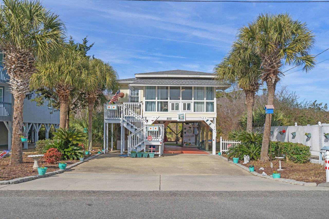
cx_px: 164
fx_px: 274
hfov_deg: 61.9
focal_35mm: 30
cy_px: 110
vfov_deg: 43.6
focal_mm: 30
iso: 250
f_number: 8
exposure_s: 1/1000
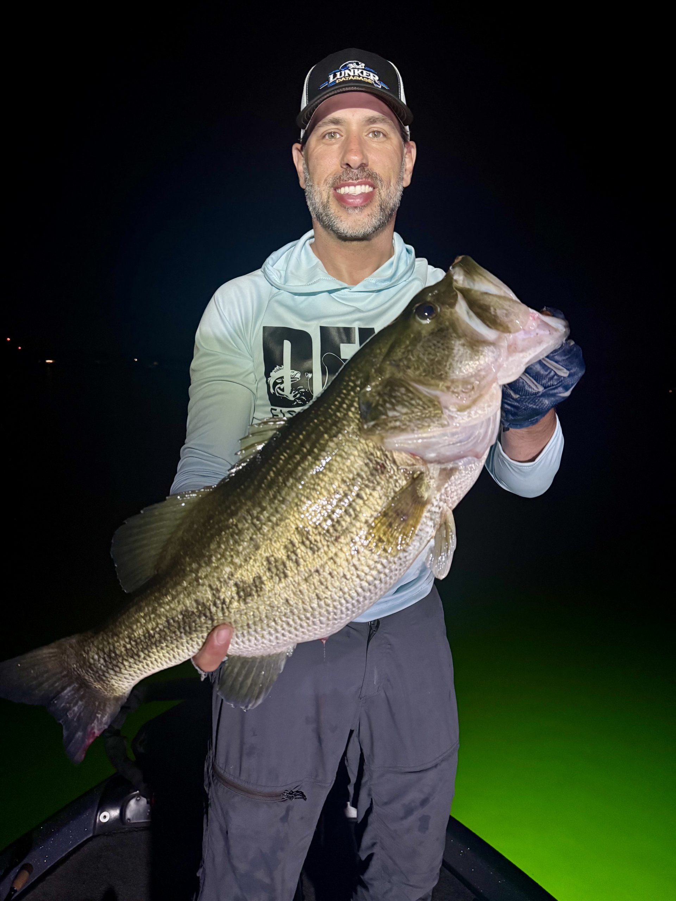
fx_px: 625
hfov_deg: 56.8
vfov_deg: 71.6
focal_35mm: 24
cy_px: 450
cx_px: 338
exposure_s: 1/51
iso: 640
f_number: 1.78
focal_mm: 6.76
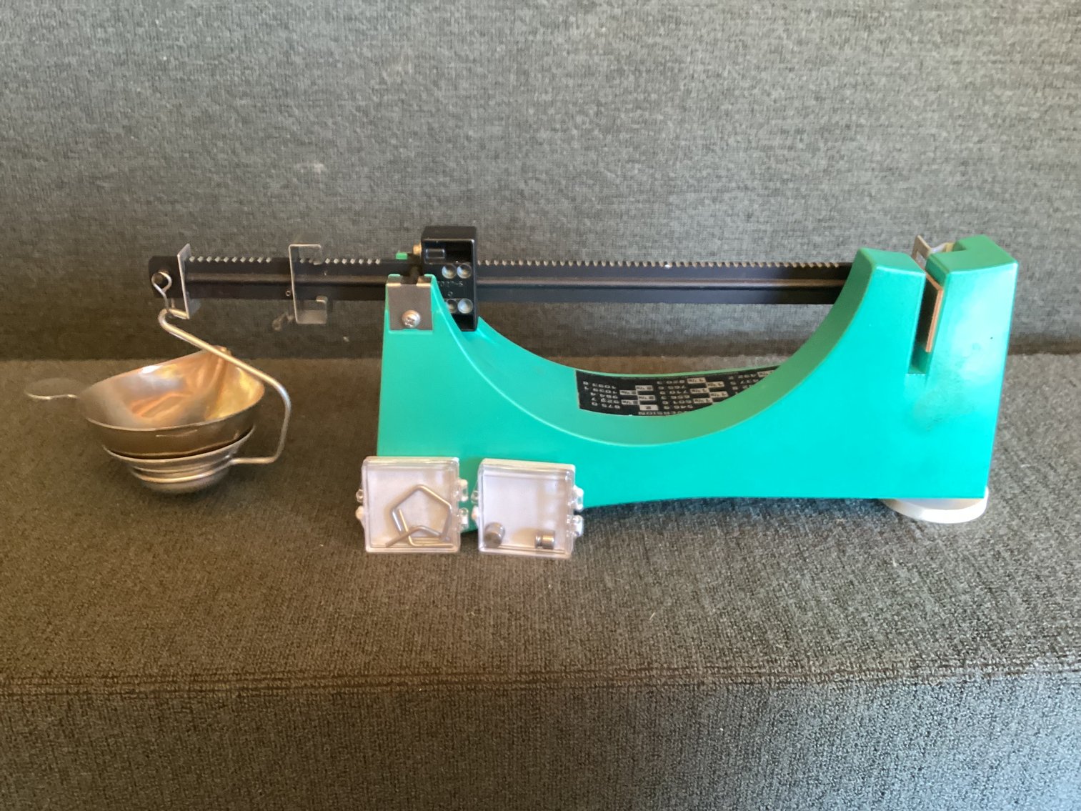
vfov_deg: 45.4
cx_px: 540
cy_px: 406
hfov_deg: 58.3
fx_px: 968
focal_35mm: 31
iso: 250
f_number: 2.4
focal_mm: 3.3
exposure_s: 1/50
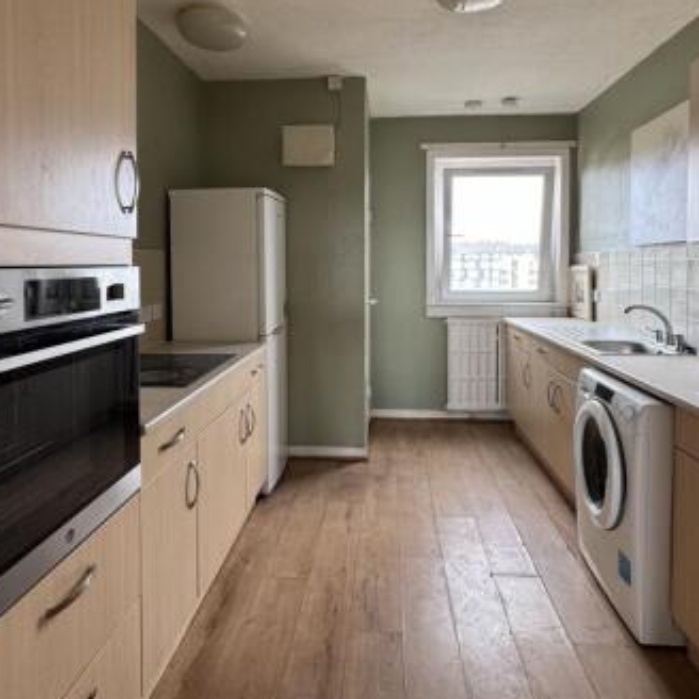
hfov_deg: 69.6
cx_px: 353
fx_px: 503
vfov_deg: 68.9
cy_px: 276
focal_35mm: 22
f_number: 2.2
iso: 100
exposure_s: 1/99
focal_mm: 2.22
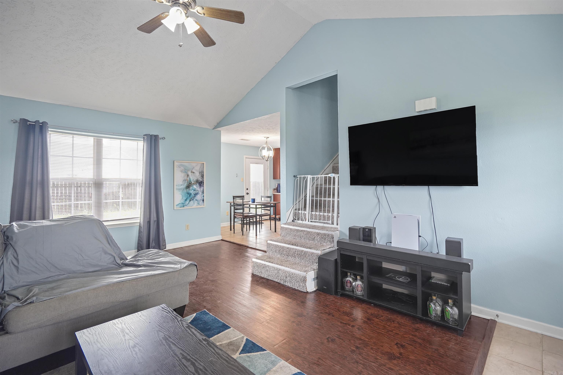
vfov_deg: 73.7
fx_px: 250
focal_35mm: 16
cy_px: 188
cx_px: 282
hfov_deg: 96.7
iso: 1000
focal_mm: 16
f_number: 4
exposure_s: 1/30
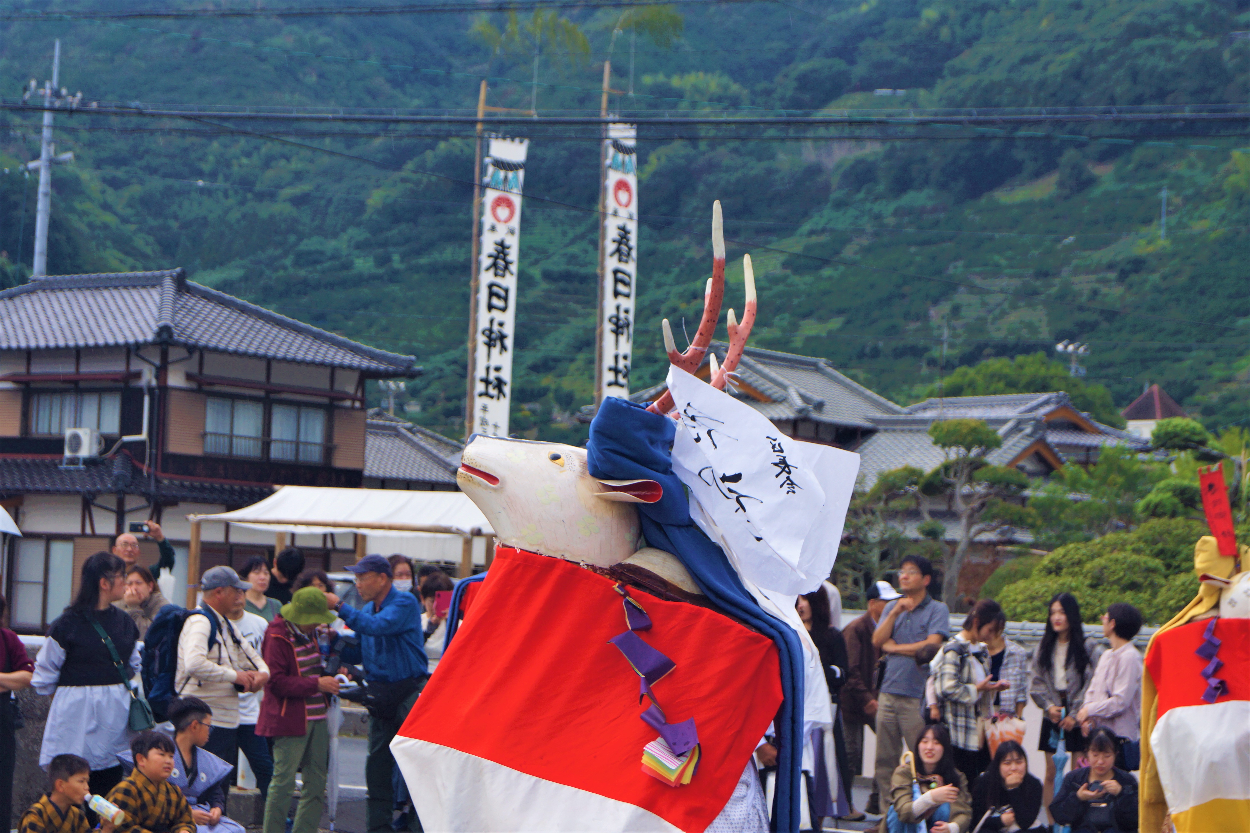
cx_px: 625
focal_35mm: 82
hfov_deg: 24.6
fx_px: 2864
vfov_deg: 16.6
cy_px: 416
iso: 100
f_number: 8
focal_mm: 55
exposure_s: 1/200
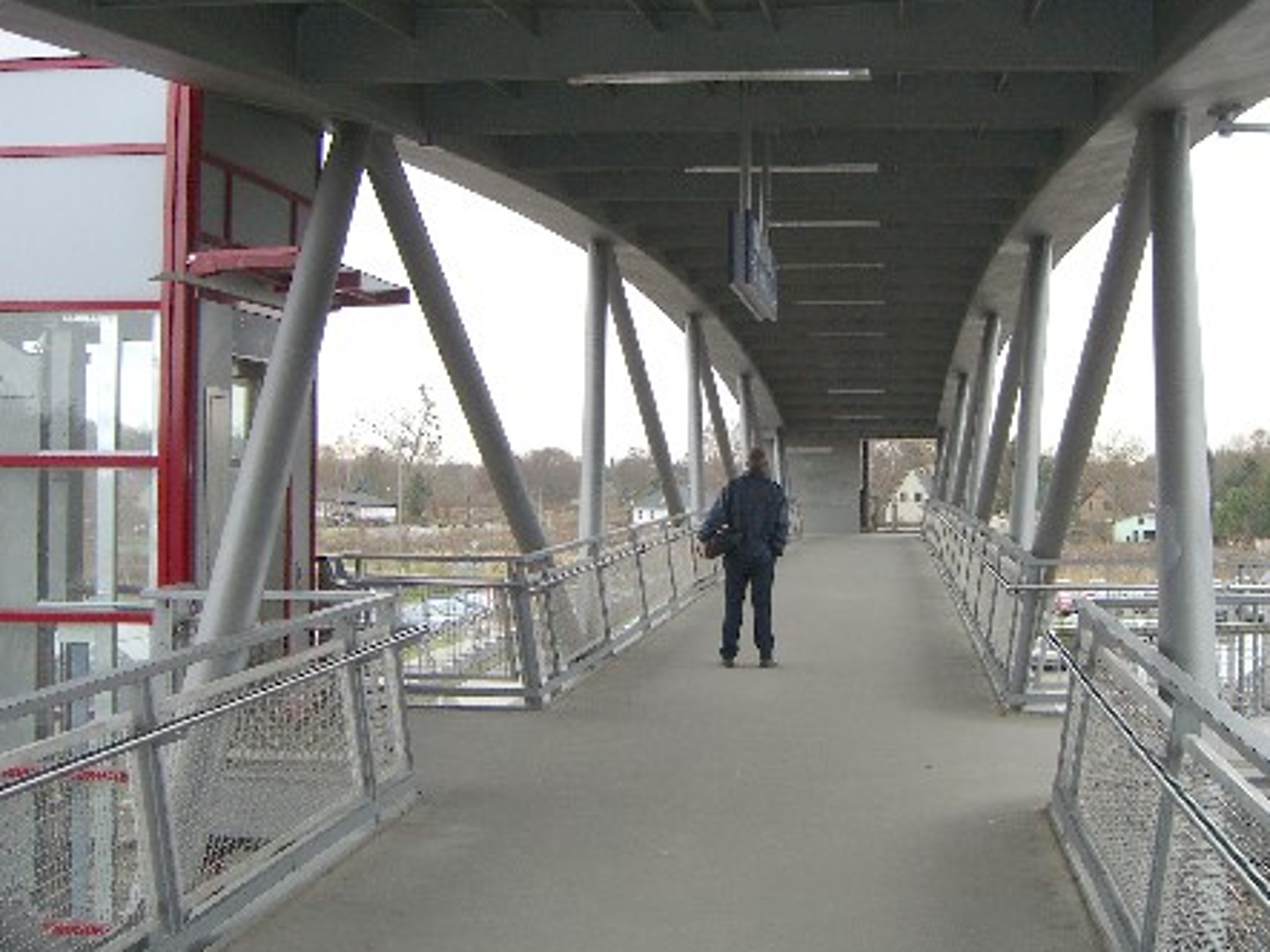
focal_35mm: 50
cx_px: 724
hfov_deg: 38.1
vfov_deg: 29.0
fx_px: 1834
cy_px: 380
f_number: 2.8
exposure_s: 1/60
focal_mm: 7.9
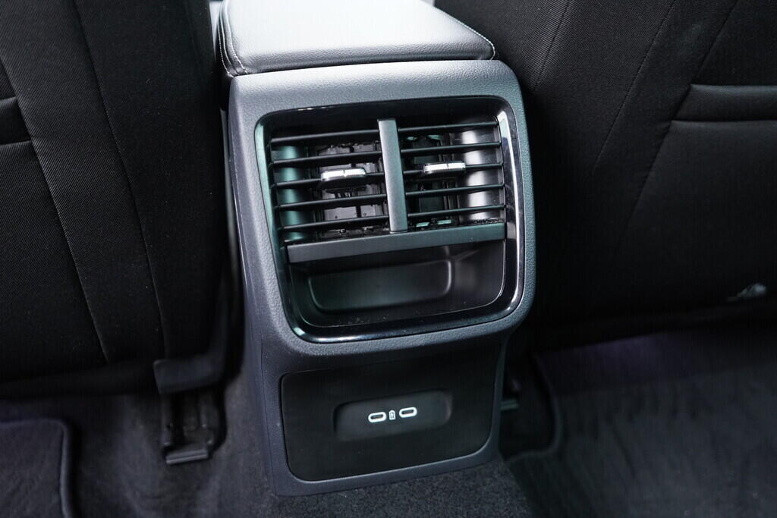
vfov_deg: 36.9
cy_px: 259
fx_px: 777
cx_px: 388
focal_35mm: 36
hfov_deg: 53.1
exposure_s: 1/40
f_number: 2.8
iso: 1600
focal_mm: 24
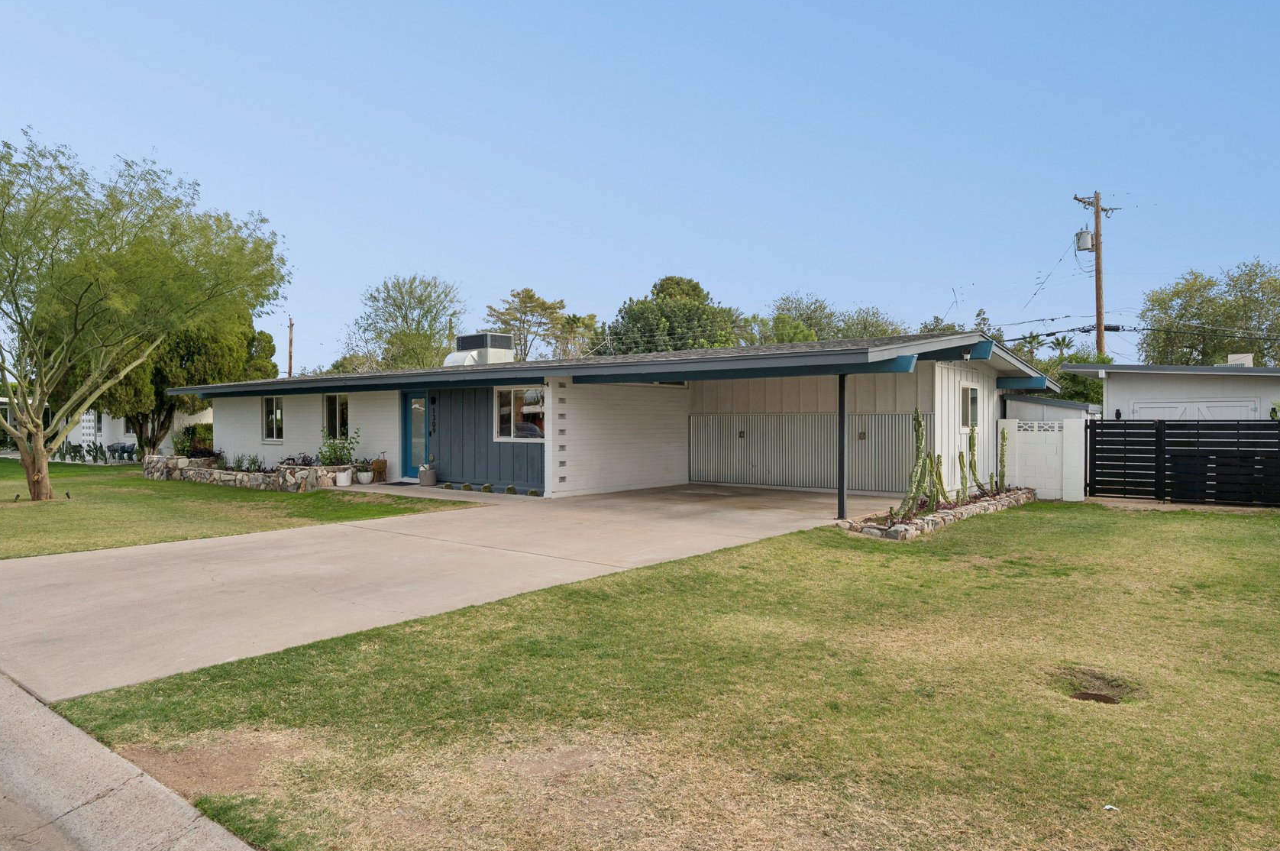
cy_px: 429
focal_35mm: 23
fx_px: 803
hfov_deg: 77.0
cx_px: 601
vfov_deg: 55.8
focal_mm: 18.5
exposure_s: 1/400
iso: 320
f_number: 8
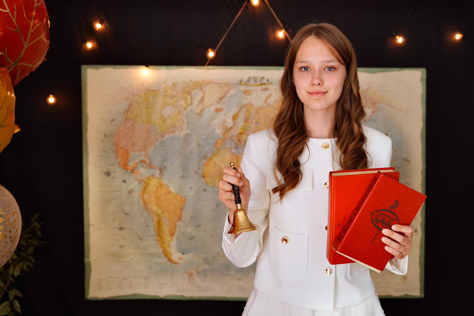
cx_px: 237
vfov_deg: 38.0
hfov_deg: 54.7
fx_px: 458
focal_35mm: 35
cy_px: 158
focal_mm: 34.8
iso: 2000
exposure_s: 1/1250
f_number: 2.8
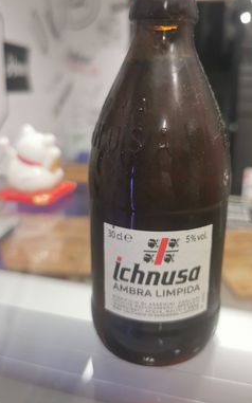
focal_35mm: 32
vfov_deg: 59.5
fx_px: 352
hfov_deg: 39.2
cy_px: 181
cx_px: 154
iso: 100
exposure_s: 1/50
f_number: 1.6
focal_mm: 5.56
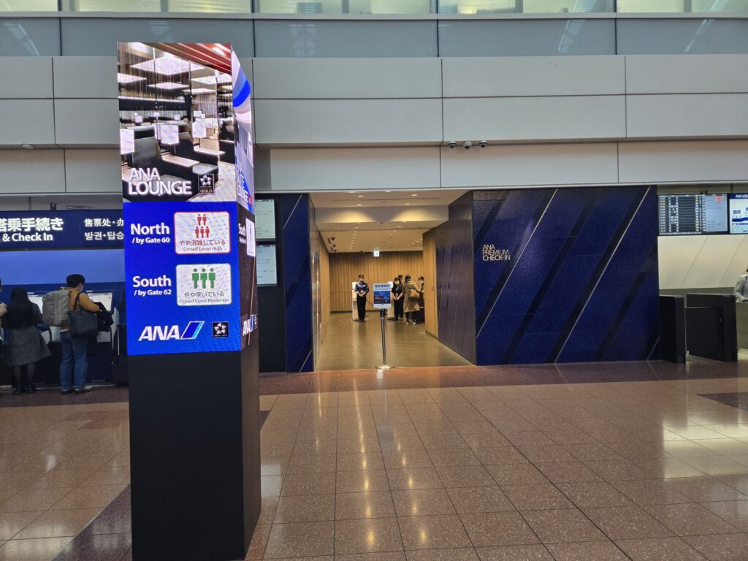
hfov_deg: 73.9
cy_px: 280
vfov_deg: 58.9
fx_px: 497
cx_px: 374
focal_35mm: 23
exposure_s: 1/100
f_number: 1.8
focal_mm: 5.4
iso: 160
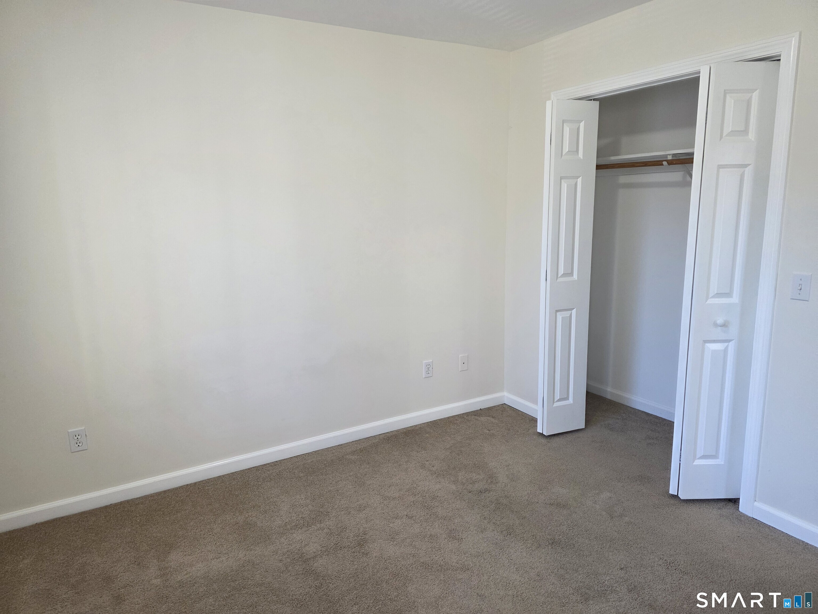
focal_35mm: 23
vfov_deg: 58.9
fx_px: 544
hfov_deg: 73.9
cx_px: 409
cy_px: 307
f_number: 1.7
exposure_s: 1/120
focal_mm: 6.3
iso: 320
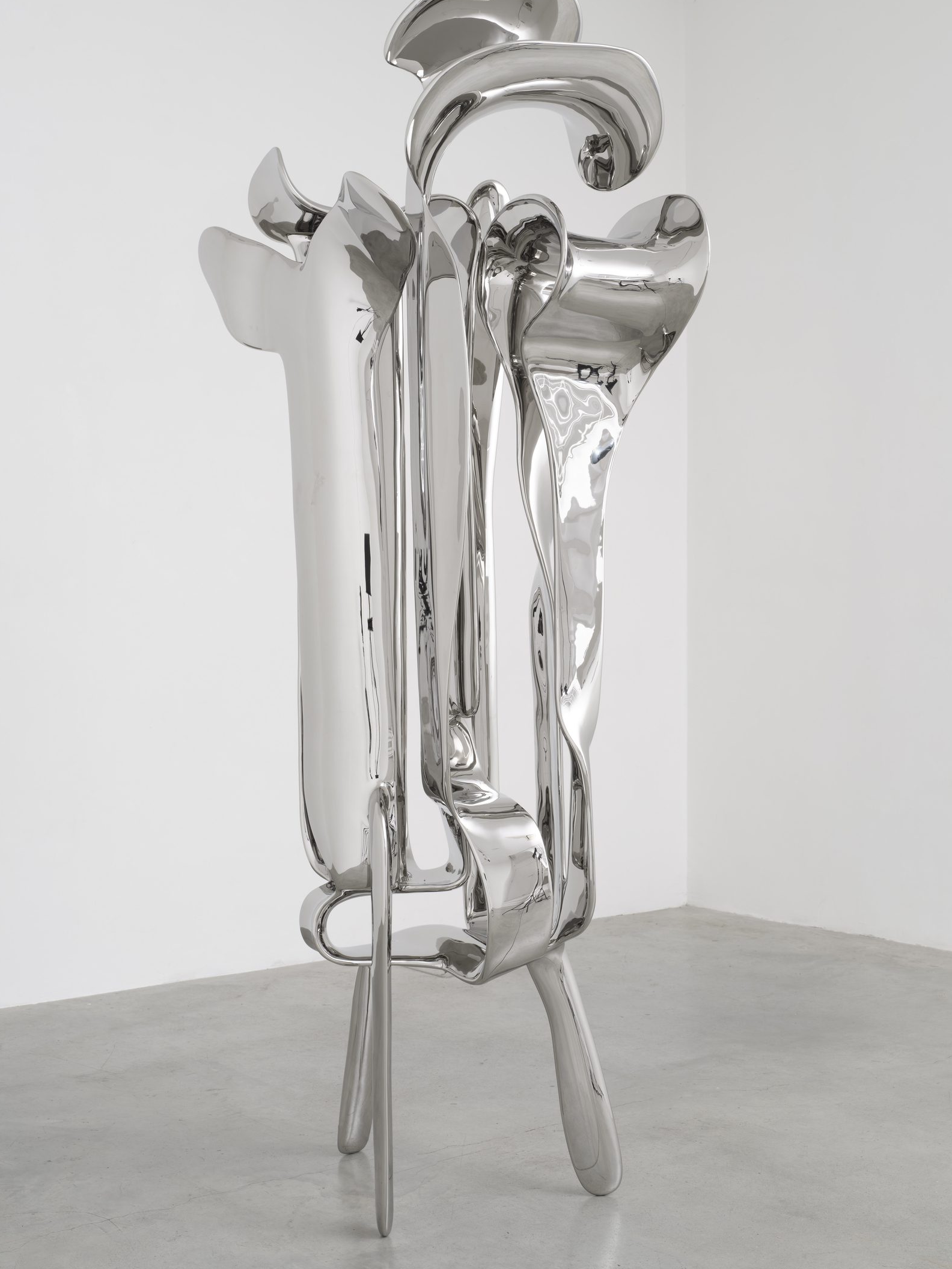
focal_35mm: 50
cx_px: 489
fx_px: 1833
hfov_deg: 29.1
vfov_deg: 38.2
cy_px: 579
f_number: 11
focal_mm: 55.2
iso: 100
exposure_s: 1/125
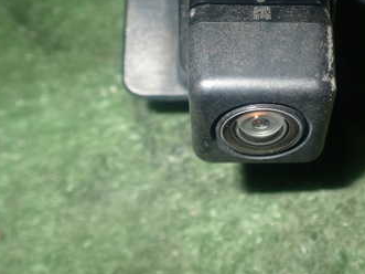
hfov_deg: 32.7
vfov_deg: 24.8
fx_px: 611
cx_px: 267
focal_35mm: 58
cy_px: 59
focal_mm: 5.79
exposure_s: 1/30
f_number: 7.1
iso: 320
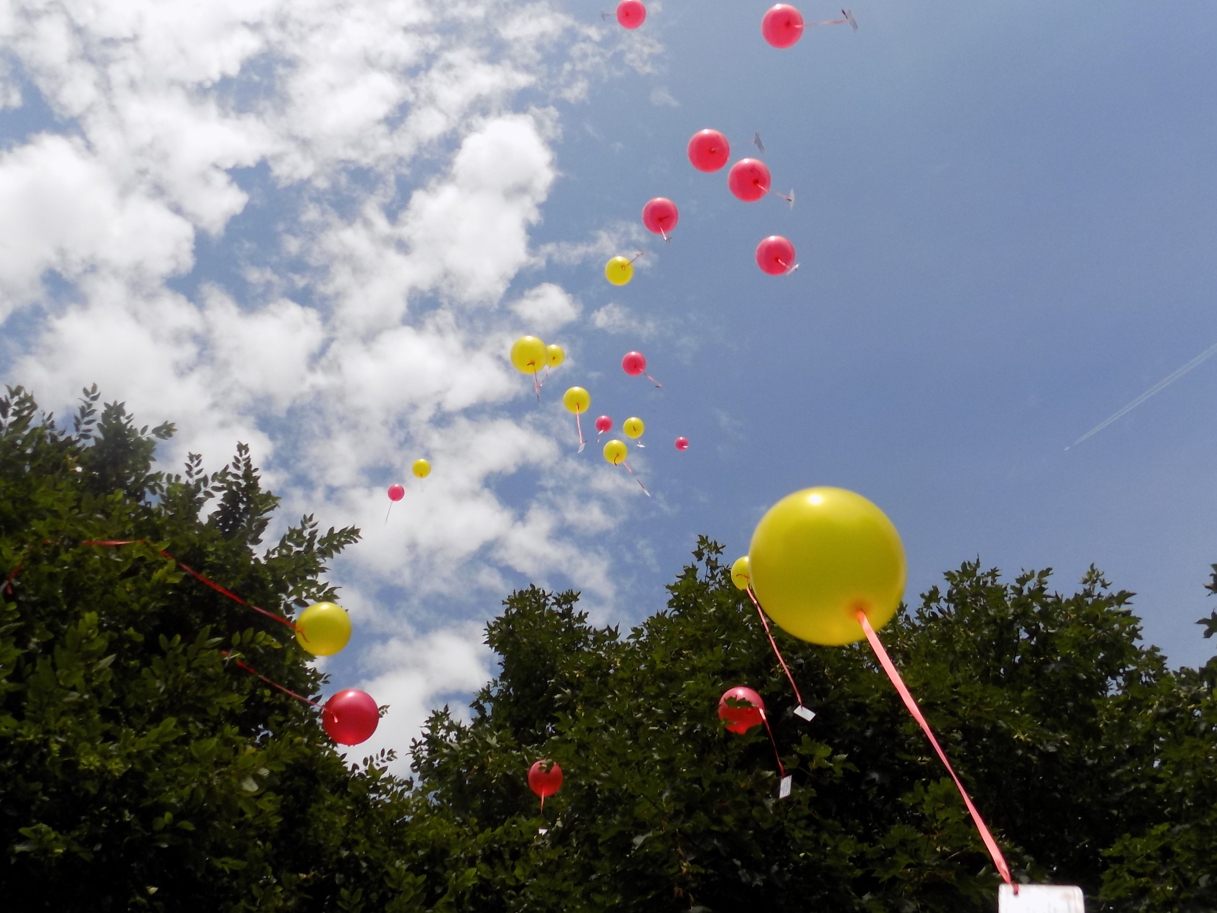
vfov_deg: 58.9
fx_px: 809
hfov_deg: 73.9
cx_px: 608
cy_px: 456
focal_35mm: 23
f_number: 9.9
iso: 80
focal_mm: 4
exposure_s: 1/160
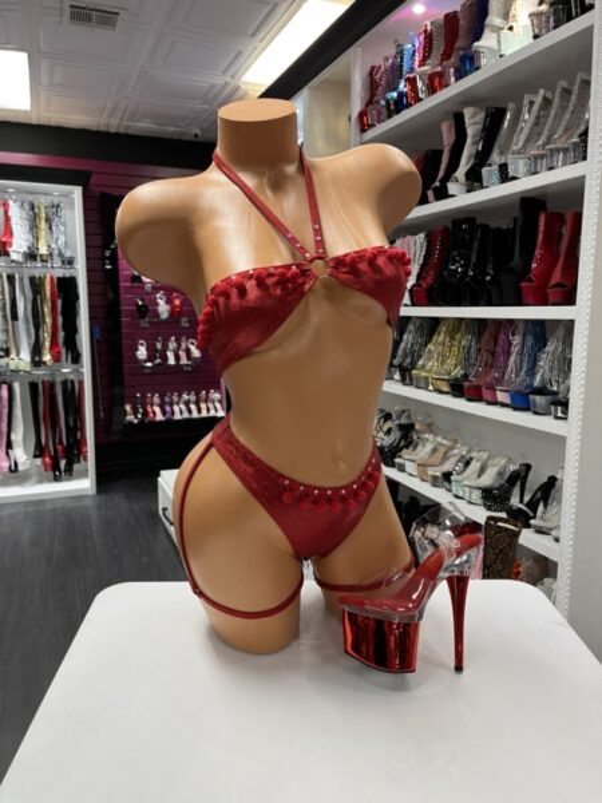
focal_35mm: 26
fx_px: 603
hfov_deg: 53.1
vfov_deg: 67.3
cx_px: 301
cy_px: 402
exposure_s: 1/60
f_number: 1.6
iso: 125
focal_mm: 5.1
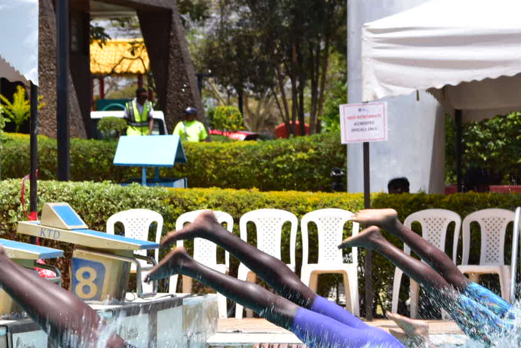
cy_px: 334
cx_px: 237
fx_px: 3605
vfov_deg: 5.5
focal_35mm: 249
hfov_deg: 8.3
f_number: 8
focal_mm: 86
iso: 100
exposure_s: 1/250
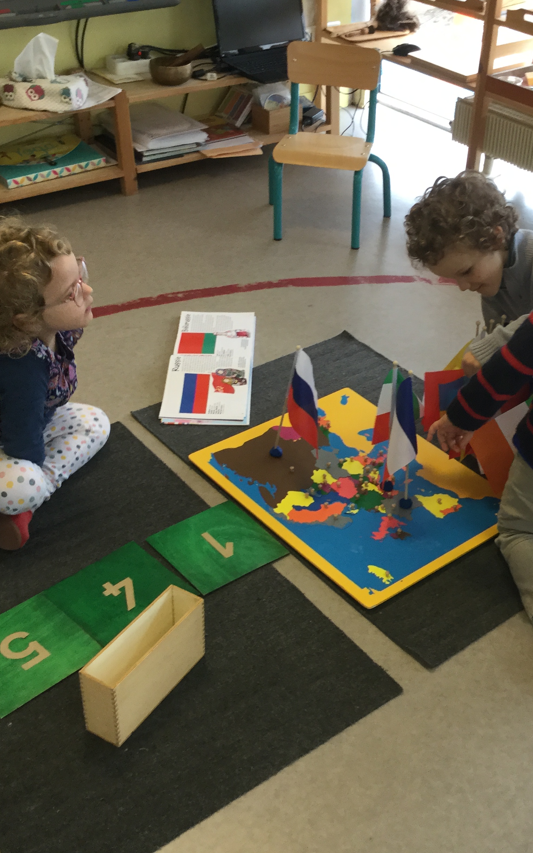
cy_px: 425
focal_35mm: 44
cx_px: 344
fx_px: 1023
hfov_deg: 29.1
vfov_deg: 45.3
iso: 64
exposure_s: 1/33
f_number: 2.4
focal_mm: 3.3
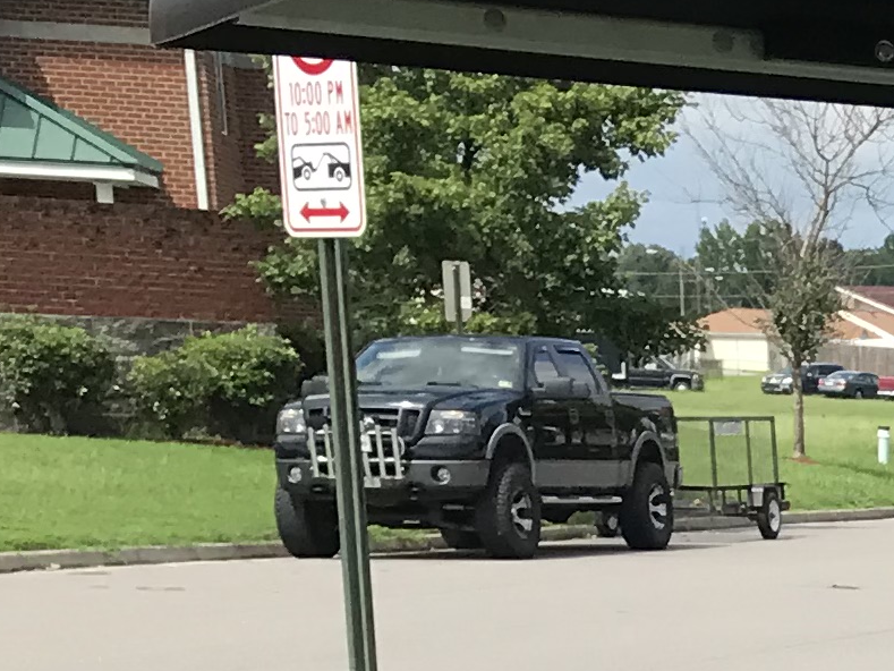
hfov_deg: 11.9
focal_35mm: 143
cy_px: 1409
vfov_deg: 9.6
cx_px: 1961
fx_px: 3694
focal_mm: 3.99
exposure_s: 1/1880
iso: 20
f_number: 1.8
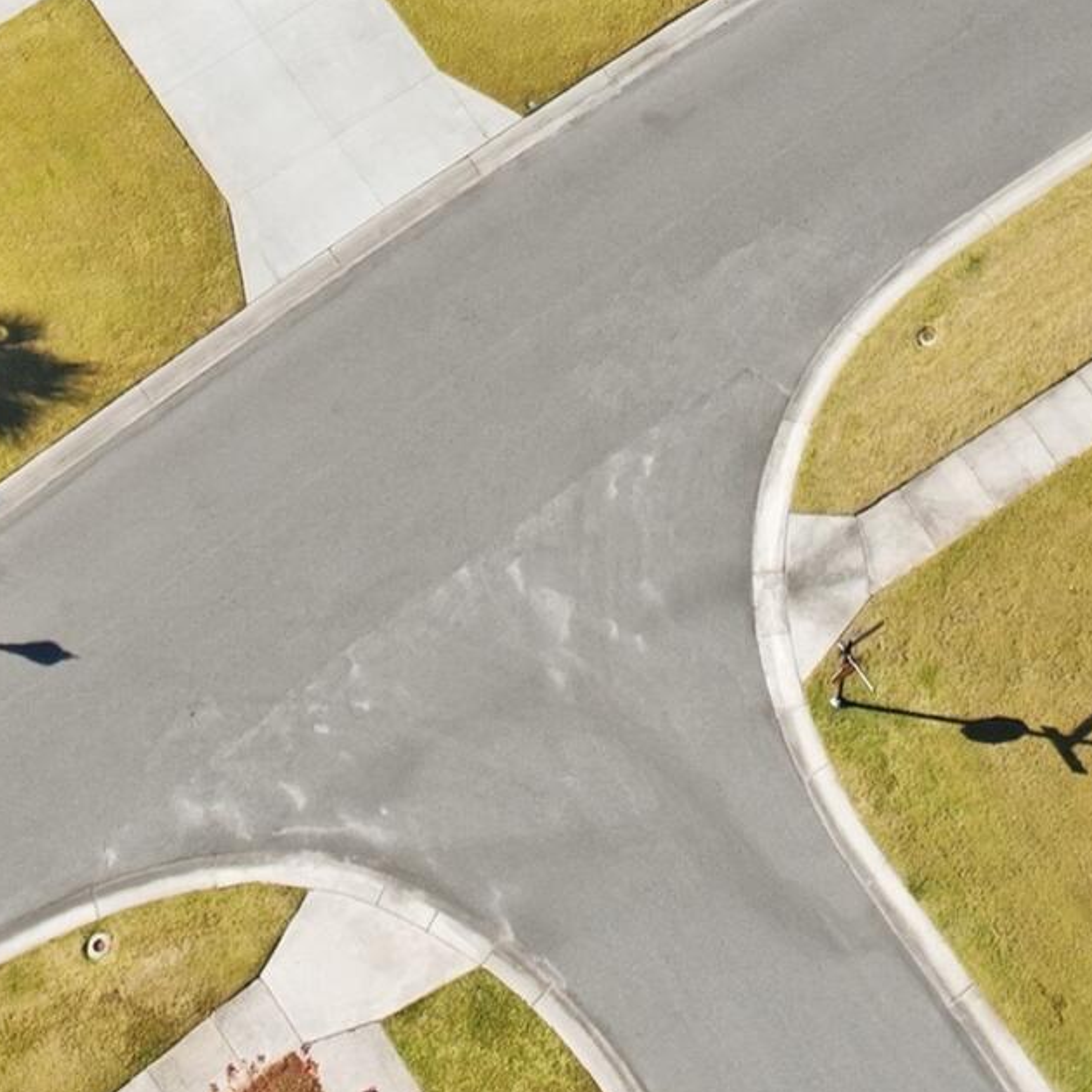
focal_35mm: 101
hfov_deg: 17.2
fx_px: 3605
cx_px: 640
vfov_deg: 15.3
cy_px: -750
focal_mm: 12.3
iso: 150
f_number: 2.8
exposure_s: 1/1250
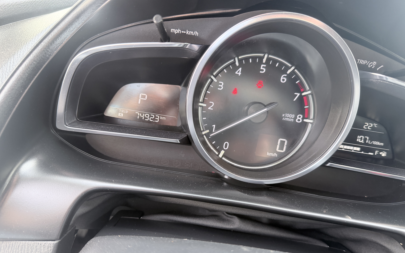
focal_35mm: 26
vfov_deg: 47.5
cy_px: 144
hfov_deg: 70.4
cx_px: 201
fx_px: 287
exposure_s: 1/93
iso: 200
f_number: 1.78
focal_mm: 6.76
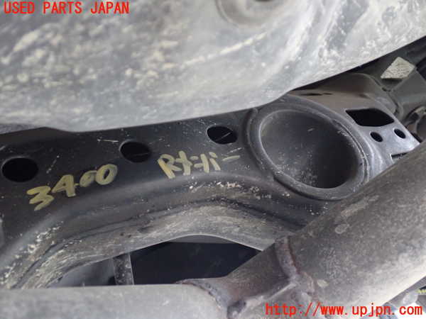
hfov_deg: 51.4
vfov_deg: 39.7
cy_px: 160
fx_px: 443
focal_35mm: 36
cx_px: 213
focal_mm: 6.37
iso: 800
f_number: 2.5
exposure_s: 1/15
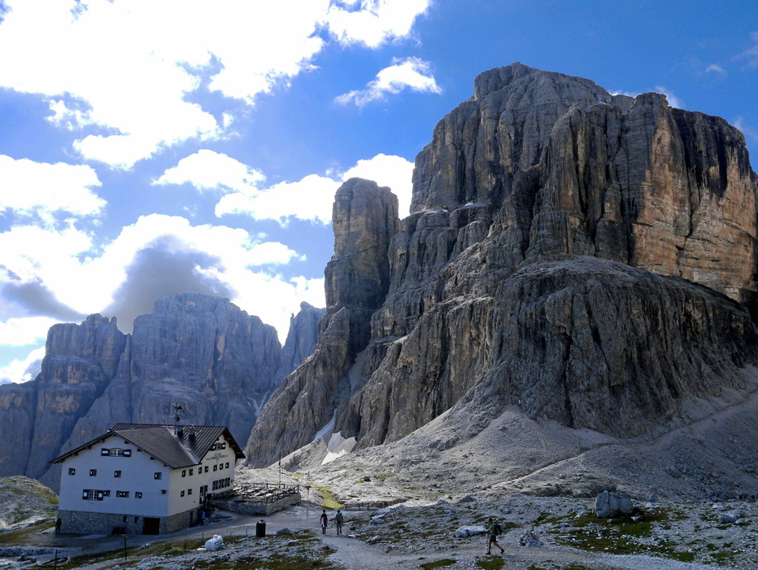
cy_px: 285
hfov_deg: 63.4
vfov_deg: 49.8
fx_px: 613
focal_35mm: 28
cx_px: 379
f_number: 7.1
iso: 160
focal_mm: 14
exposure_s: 1/500
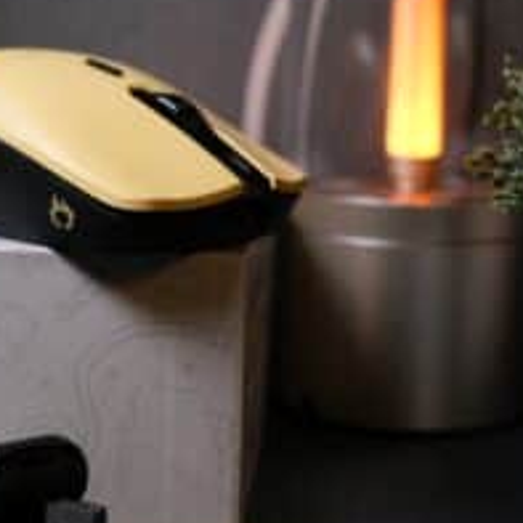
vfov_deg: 18.5
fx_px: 1607
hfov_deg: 18.4
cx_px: 183
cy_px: 305
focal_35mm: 94
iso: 640
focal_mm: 37.6
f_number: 5.6
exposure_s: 1/56
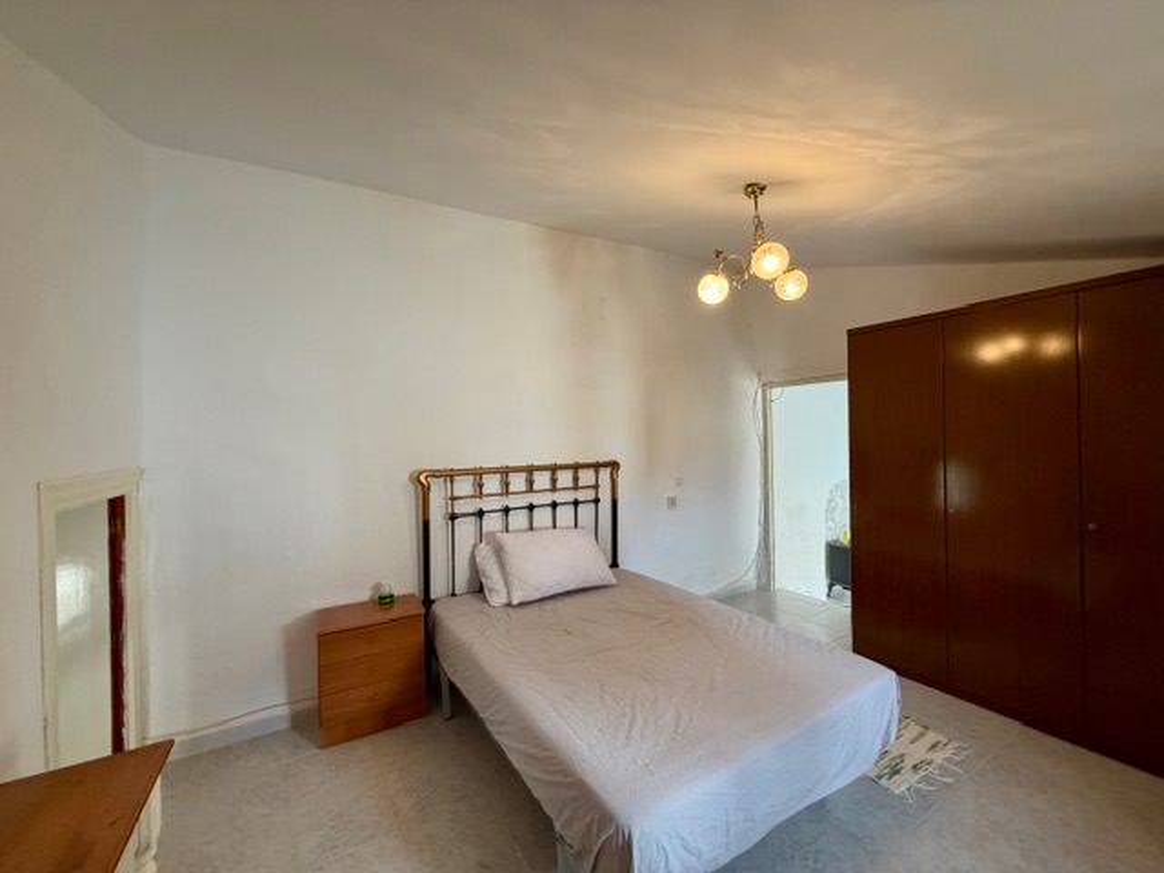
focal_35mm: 14
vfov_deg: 85.7
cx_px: 582
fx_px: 471
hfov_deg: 102.1
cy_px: 436
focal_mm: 2.22
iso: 320
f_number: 2.2
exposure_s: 1/100
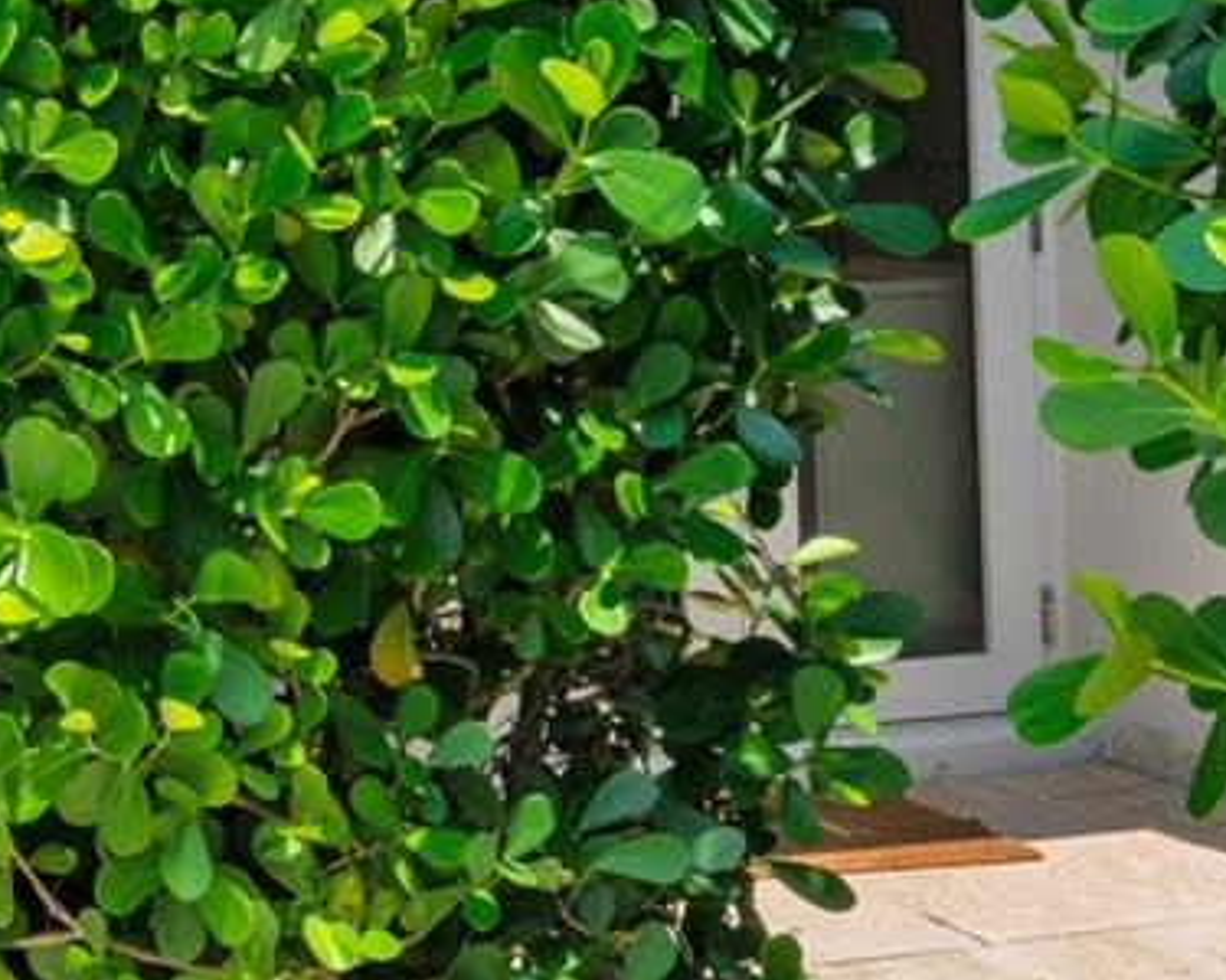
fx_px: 2322
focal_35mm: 64
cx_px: -432
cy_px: 8
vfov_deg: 22.9
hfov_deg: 25.0
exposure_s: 1/200
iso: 320
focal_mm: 16
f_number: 20
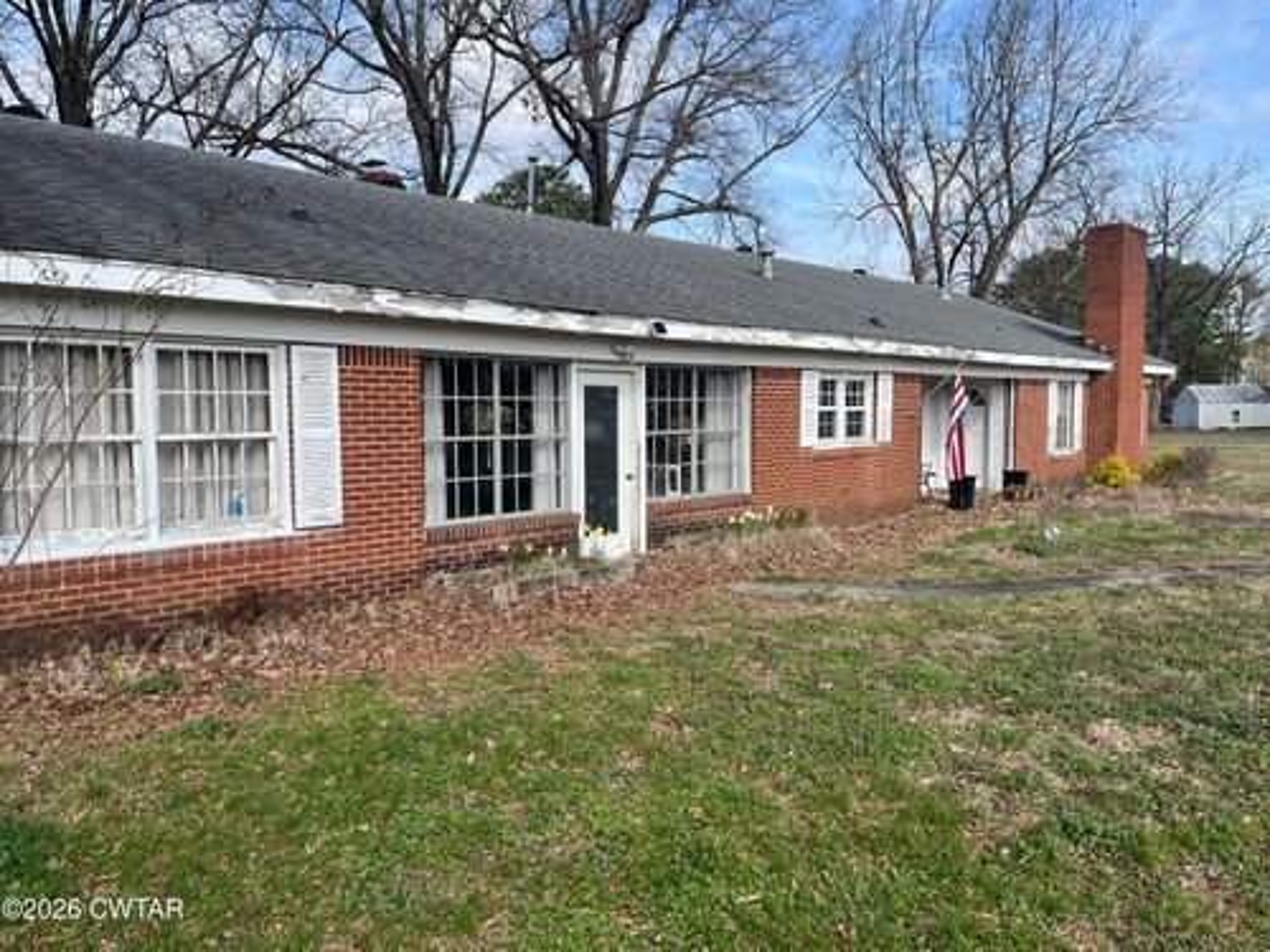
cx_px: 635
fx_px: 954
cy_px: 476
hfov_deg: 67.3
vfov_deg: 53.1
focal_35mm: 26
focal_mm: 5.1
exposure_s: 1/2062
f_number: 1.6
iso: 50
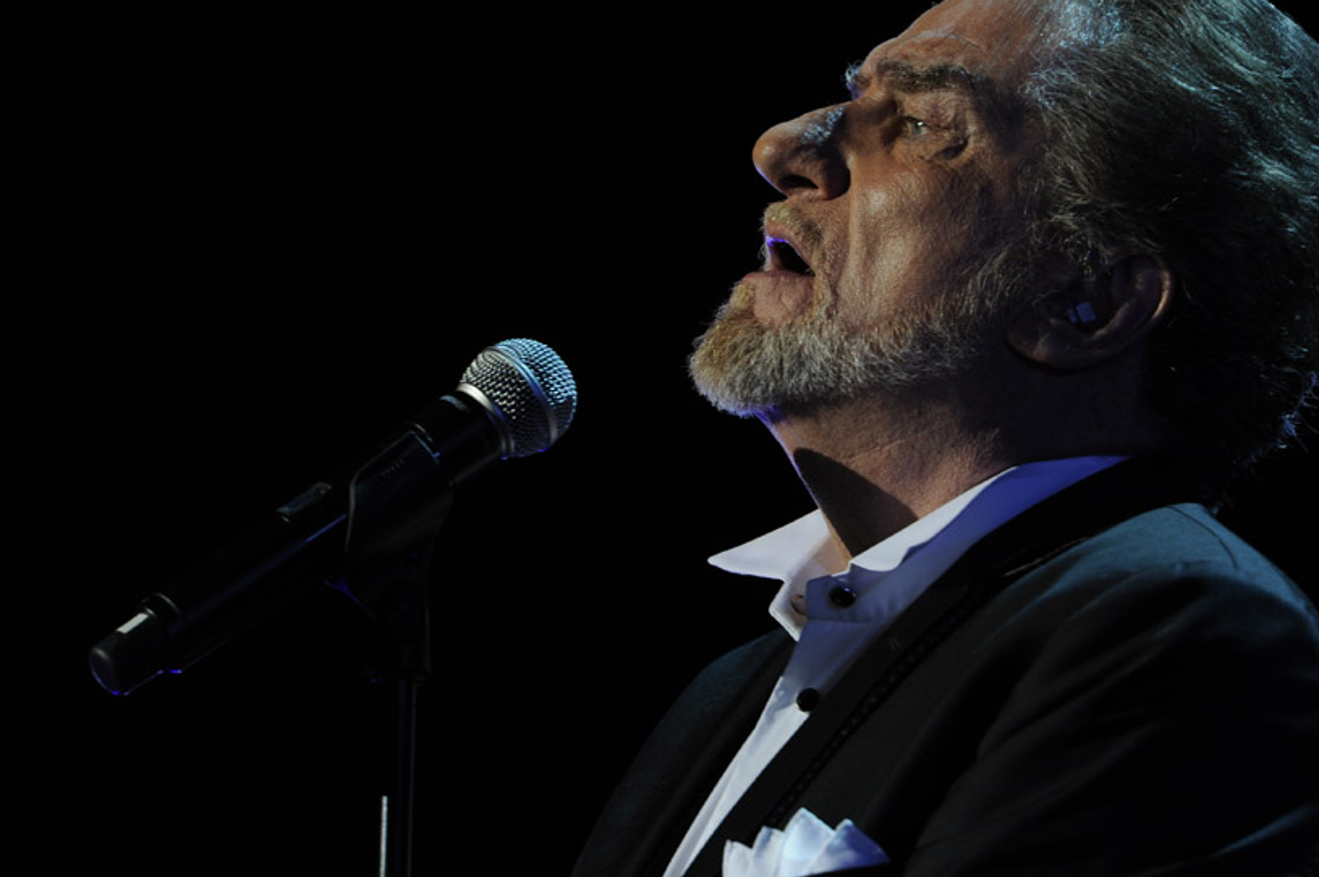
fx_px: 14973
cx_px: 770
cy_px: 377
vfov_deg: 3.4
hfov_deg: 5.0
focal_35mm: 409
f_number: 6.3
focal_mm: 340
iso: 1000
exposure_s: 1/125
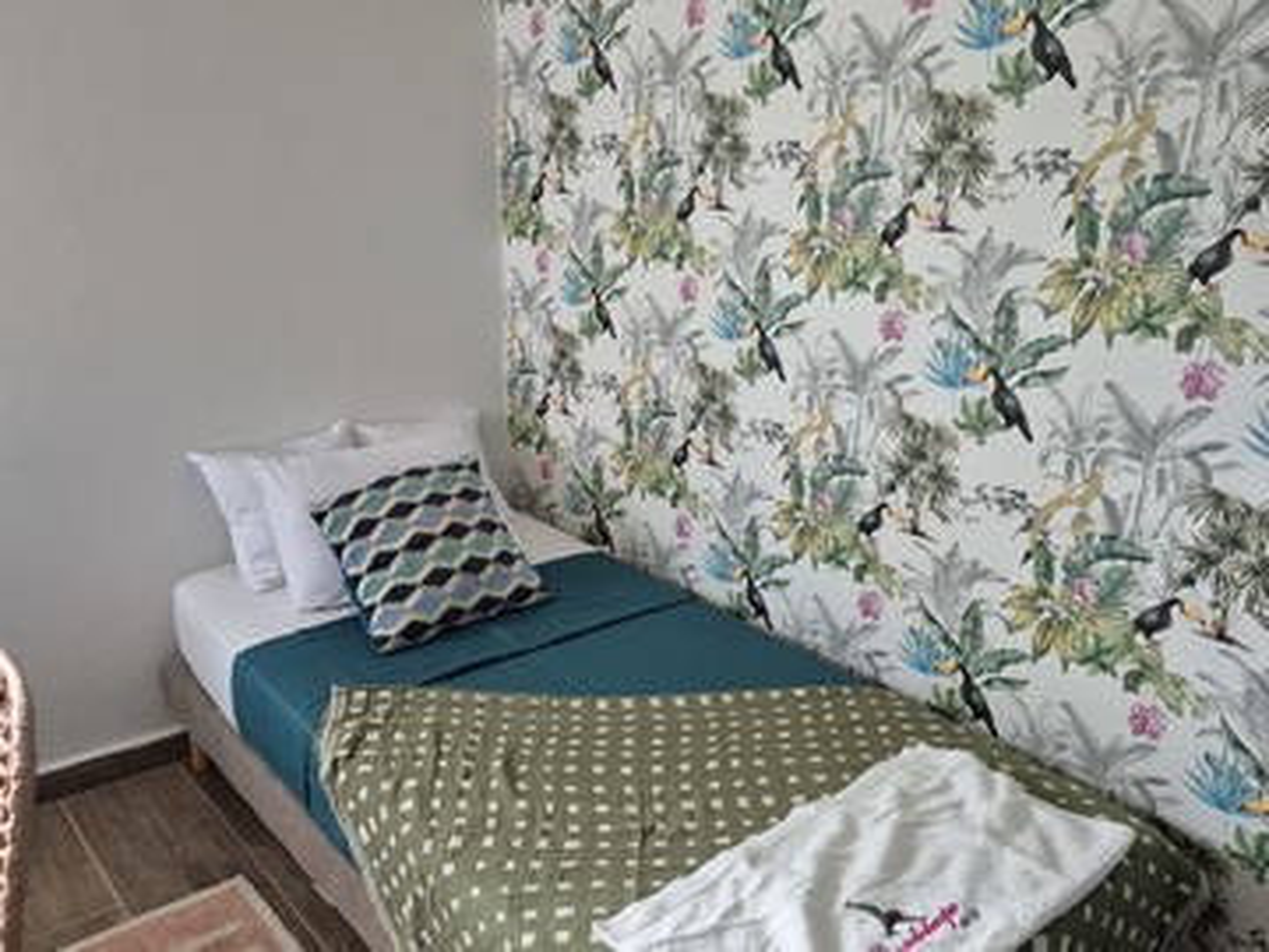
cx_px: 634
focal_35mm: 23
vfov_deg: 58.9
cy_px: 476
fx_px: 843
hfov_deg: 73.9
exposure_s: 1/100
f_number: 1.8
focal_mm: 5.4
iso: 800
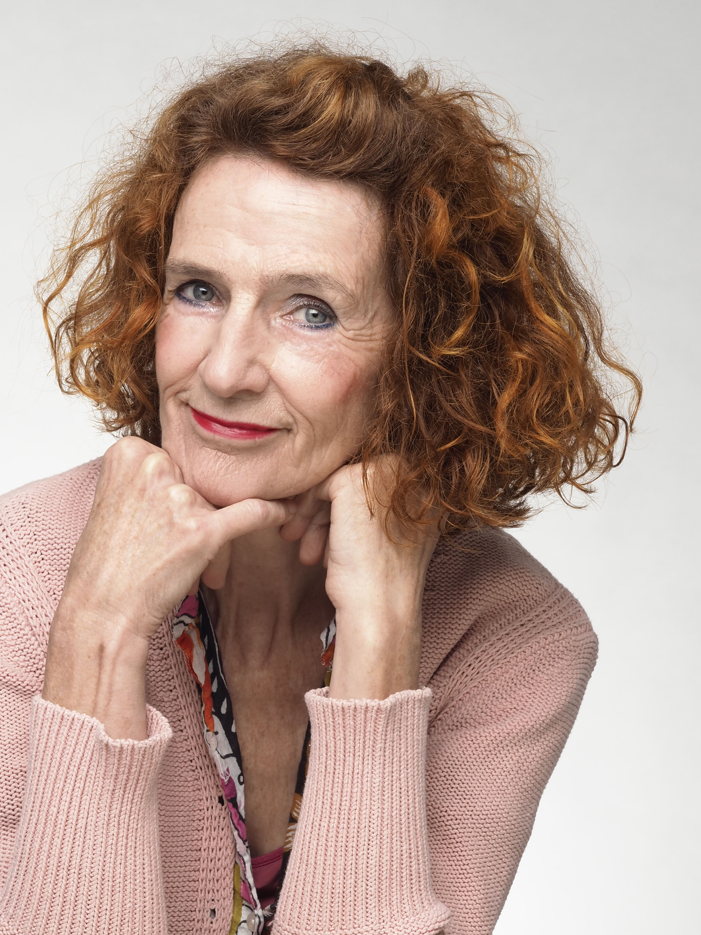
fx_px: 3349
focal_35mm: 124
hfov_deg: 11.9
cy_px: 566
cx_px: 274
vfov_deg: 15.9
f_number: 11
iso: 200
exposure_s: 1/80
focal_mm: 50
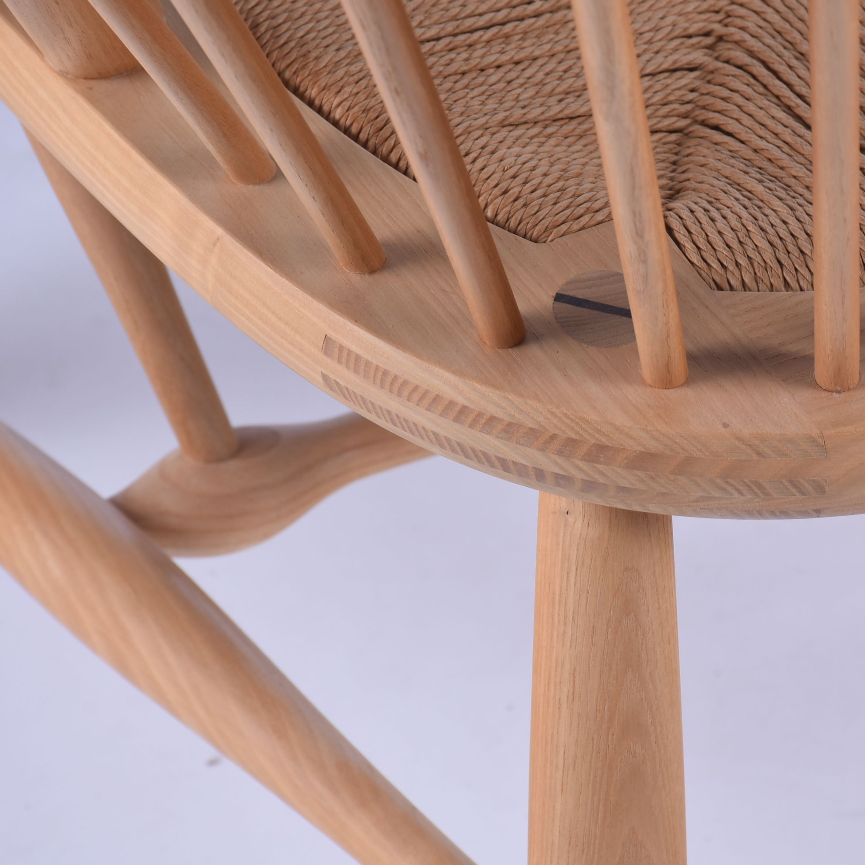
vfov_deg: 6.5
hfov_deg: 6.5
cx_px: 609
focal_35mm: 268
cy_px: 432
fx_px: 7577
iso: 200
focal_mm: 140
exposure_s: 1/125
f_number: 11
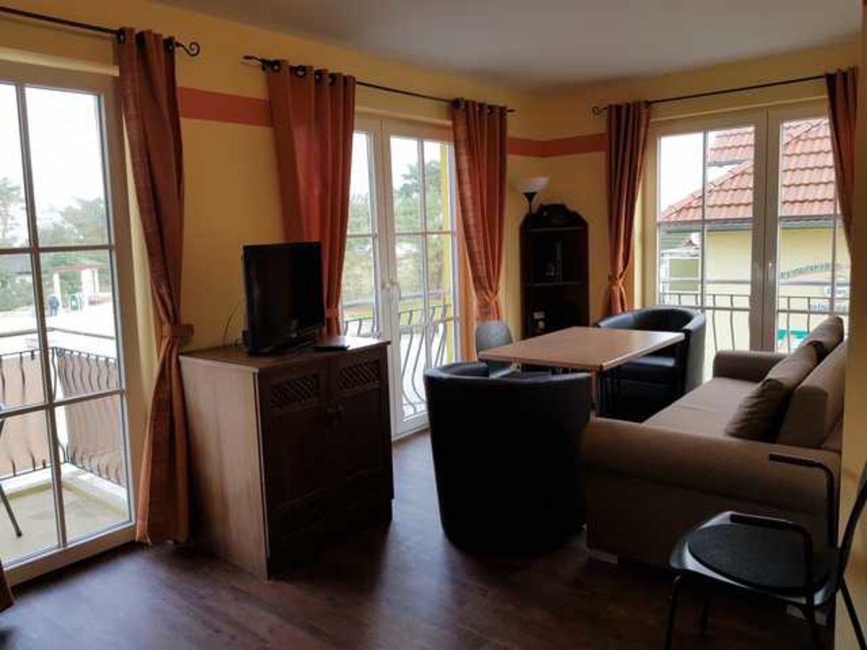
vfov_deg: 53.1
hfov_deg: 67.3
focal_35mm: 26
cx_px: 434
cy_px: 325
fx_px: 651
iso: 40
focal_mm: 4.2
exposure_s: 1/124
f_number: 1.7
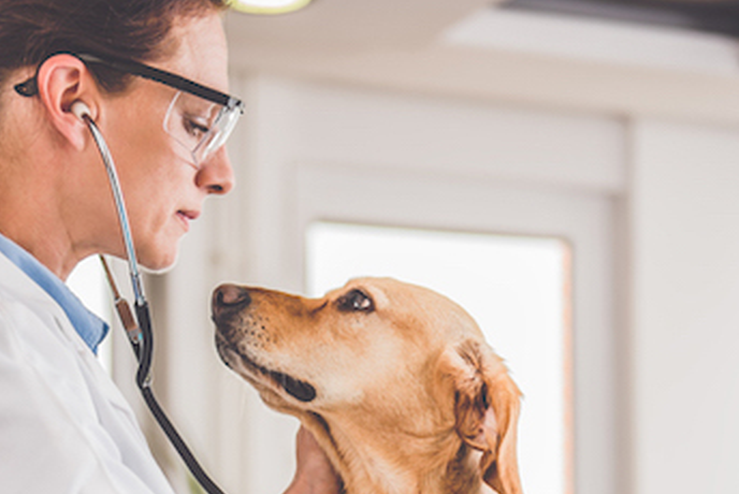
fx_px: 2178
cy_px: 506
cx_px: 425
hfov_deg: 19.2
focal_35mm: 106
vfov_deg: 12.8
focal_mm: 50
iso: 100
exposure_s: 1/200
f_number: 2.8
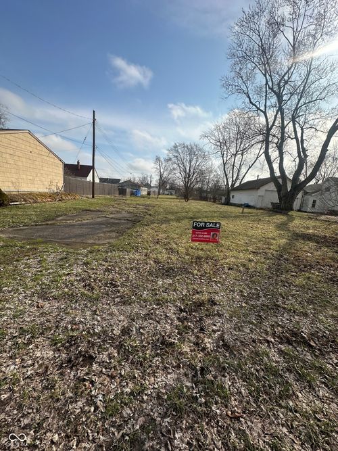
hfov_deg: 85.7
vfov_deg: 102.1
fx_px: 182
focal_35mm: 14
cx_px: 169
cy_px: 226
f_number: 2.2
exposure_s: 1/2959
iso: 50
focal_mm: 2.22
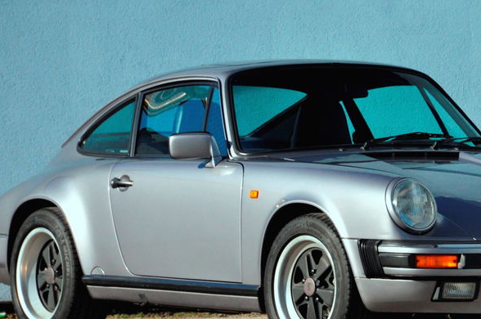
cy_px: 218
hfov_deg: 5.1
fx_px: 5401
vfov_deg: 3.4
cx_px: 345
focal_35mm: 405
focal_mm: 155
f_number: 6
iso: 500
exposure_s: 1/1000
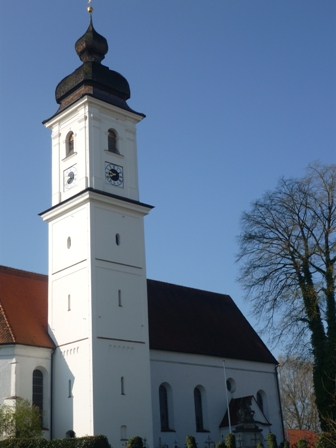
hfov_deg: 28.0
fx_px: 673
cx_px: 168
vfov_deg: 36.8
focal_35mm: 52
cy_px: 224
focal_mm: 8.6
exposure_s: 1/125
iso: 80
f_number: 9
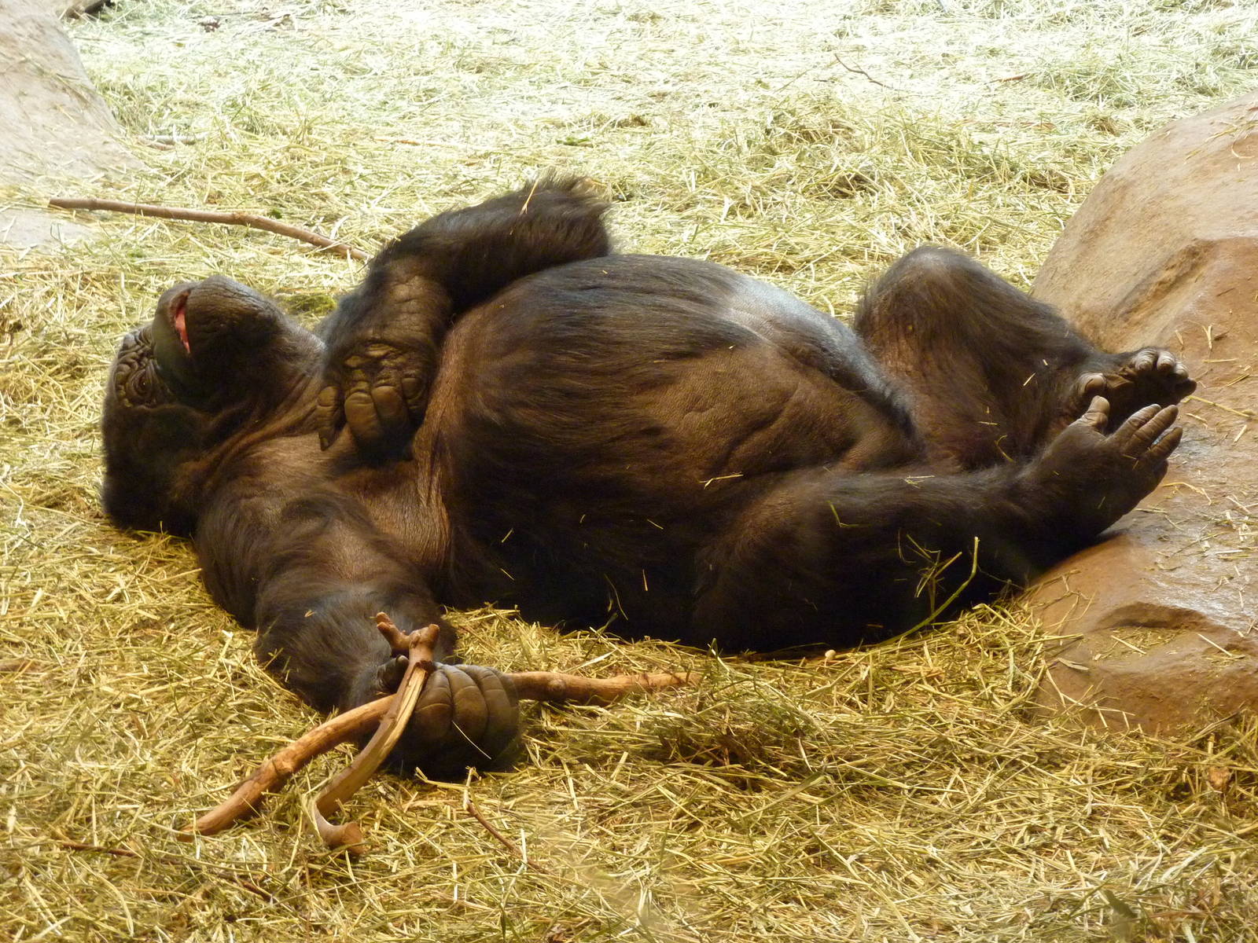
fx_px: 4034
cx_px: 629
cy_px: 472
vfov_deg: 13.3
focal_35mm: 111
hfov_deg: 17.7
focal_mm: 18.2
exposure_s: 1/25
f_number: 4.4
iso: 400
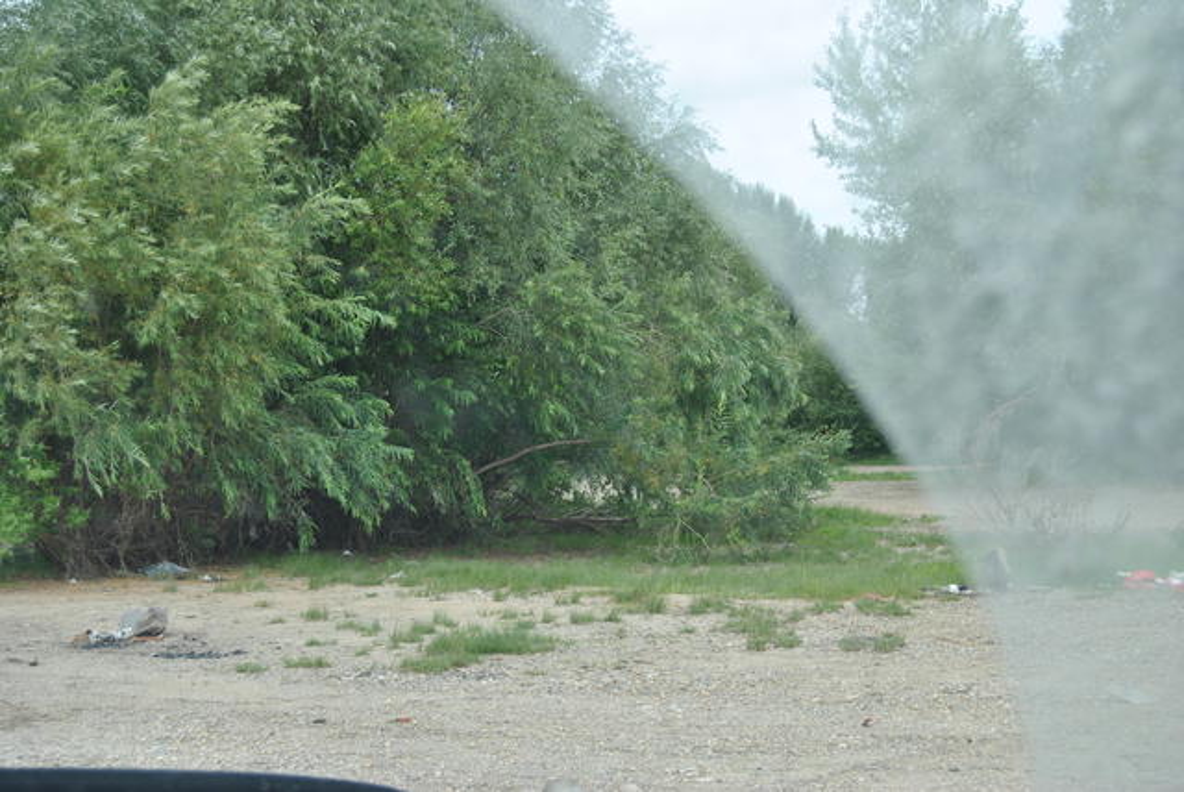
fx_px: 1876
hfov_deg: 35.0
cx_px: 592
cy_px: 396
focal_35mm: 57
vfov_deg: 23.8
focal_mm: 38
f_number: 6.3
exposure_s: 1/160
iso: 100
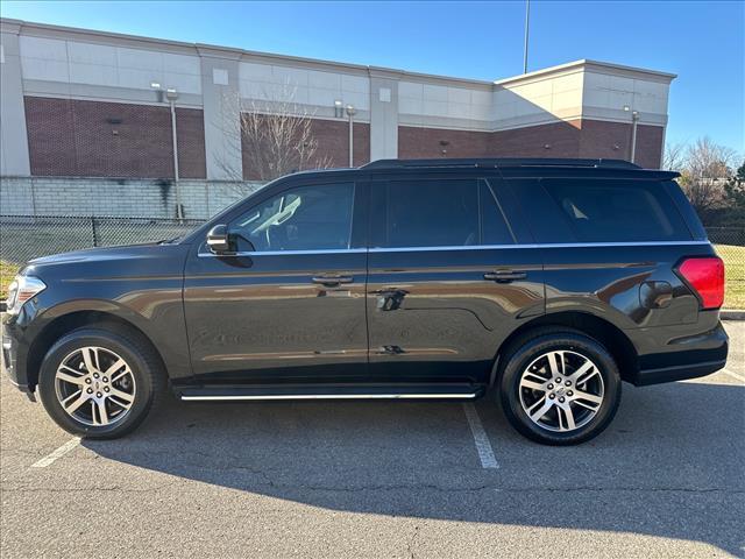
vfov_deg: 56.8
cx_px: 372
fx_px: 517
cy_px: 280
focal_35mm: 24
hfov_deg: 71.6
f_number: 1.78
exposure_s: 1/709
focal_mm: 6.86
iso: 80
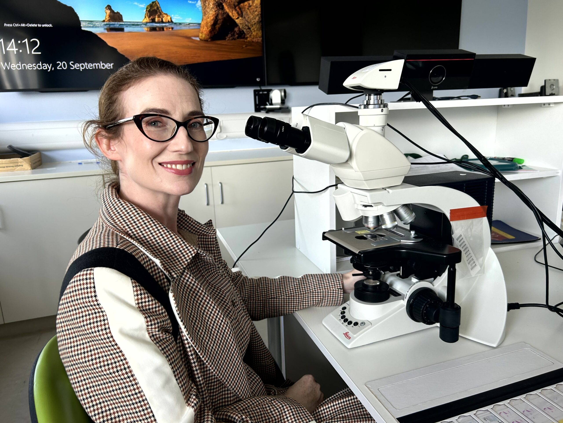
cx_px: 282
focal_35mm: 26
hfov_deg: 67.3
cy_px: 212
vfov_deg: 53.1
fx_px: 423
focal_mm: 5.7
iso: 50
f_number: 1.5
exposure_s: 1/121
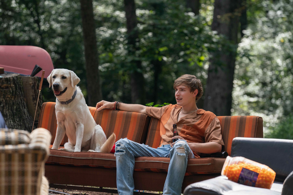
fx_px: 1237
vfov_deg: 9.0
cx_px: 146
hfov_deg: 13.5
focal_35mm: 152
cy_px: 98
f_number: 4.5
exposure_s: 1/640
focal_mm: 152
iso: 320
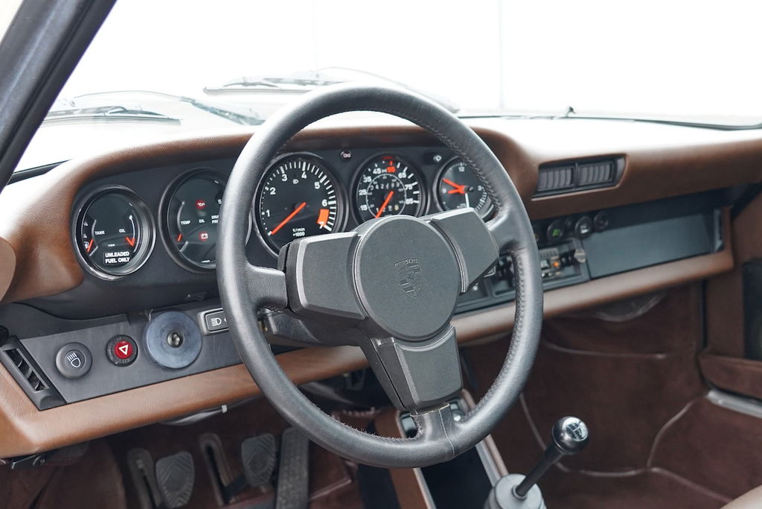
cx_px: 381
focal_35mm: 40
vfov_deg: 33.4
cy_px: 254
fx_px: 847
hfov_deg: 48.5
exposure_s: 1/160
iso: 2000
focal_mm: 27
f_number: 4
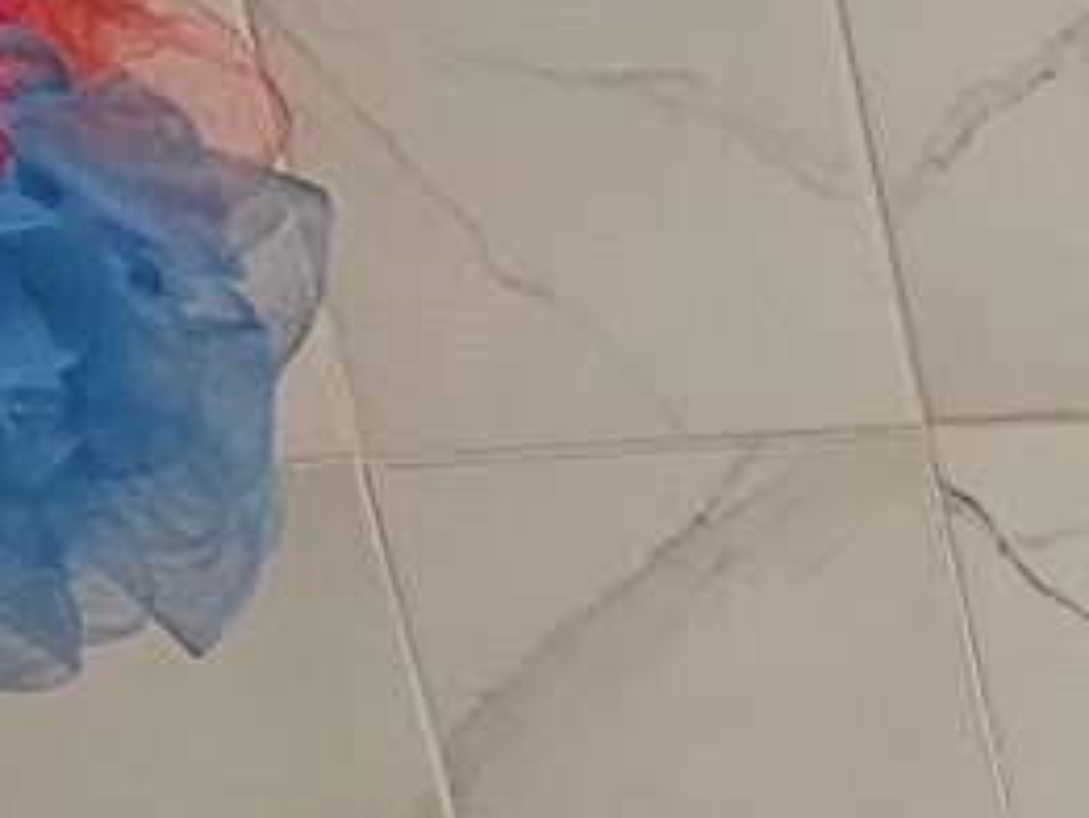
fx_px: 3210
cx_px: 2791
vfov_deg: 13.1
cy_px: 1465
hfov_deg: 13.1
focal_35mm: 102
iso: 125
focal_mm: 2.2
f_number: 2.2
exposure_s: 1/60
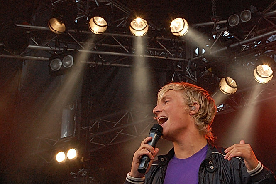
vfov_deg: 9.2
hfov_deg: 13.8
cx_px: 196
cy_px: 97
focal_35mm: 149
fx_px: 1140
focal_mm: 55
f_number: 9
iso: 800
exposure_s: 1/320
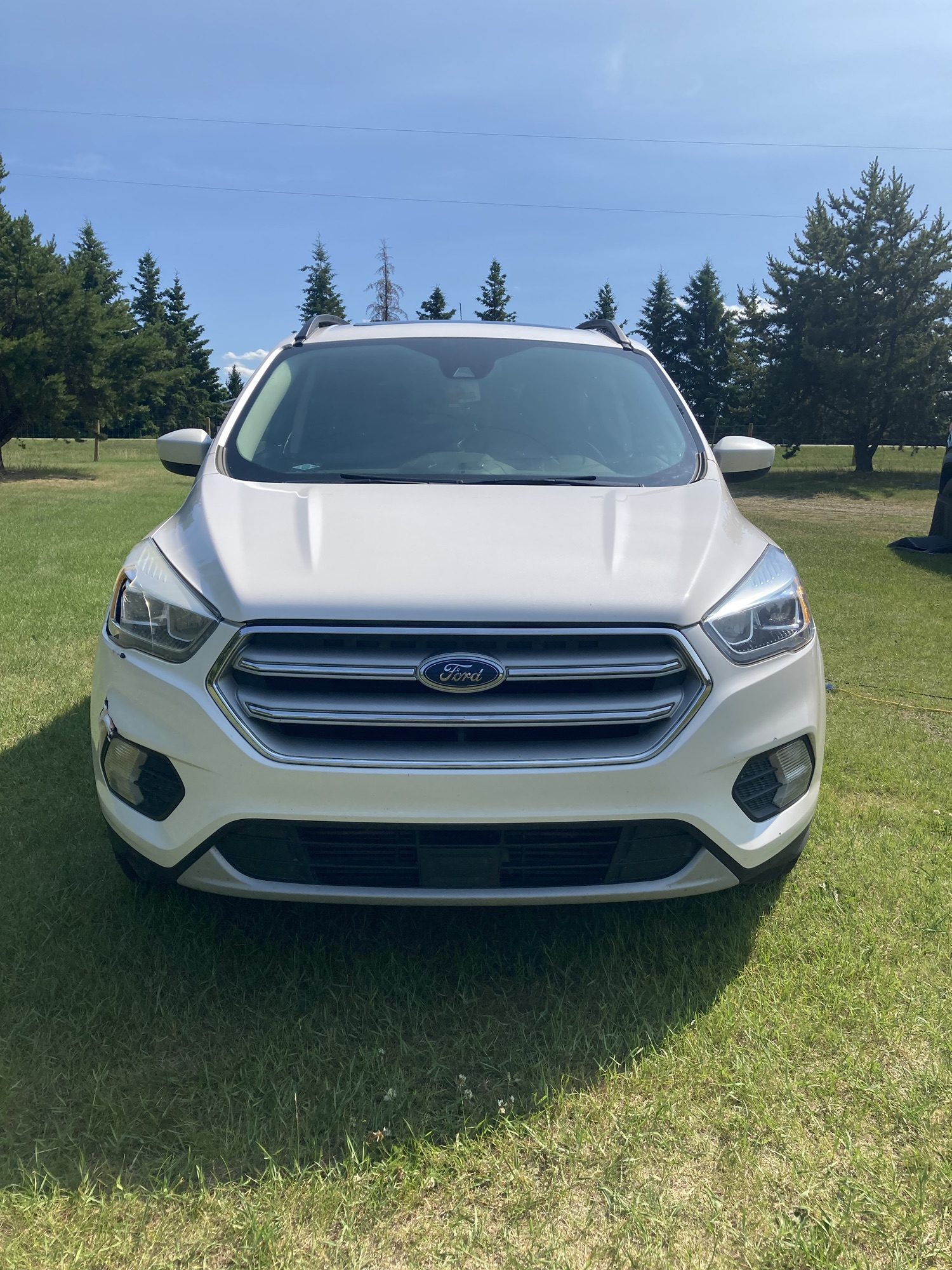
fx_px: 1027
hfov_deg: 49.7
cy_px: 635
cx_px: 476
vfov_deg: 63.4
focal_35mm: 28
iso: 25
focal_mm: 3.99
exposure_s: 1/2857
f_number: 1.8
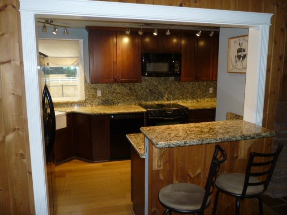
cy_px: 108
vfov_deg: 48.2
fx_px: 240
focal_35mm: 29
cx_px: 144
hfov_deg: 61.7
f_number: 3.3
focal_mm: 5.2
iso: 200
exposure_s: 1/30
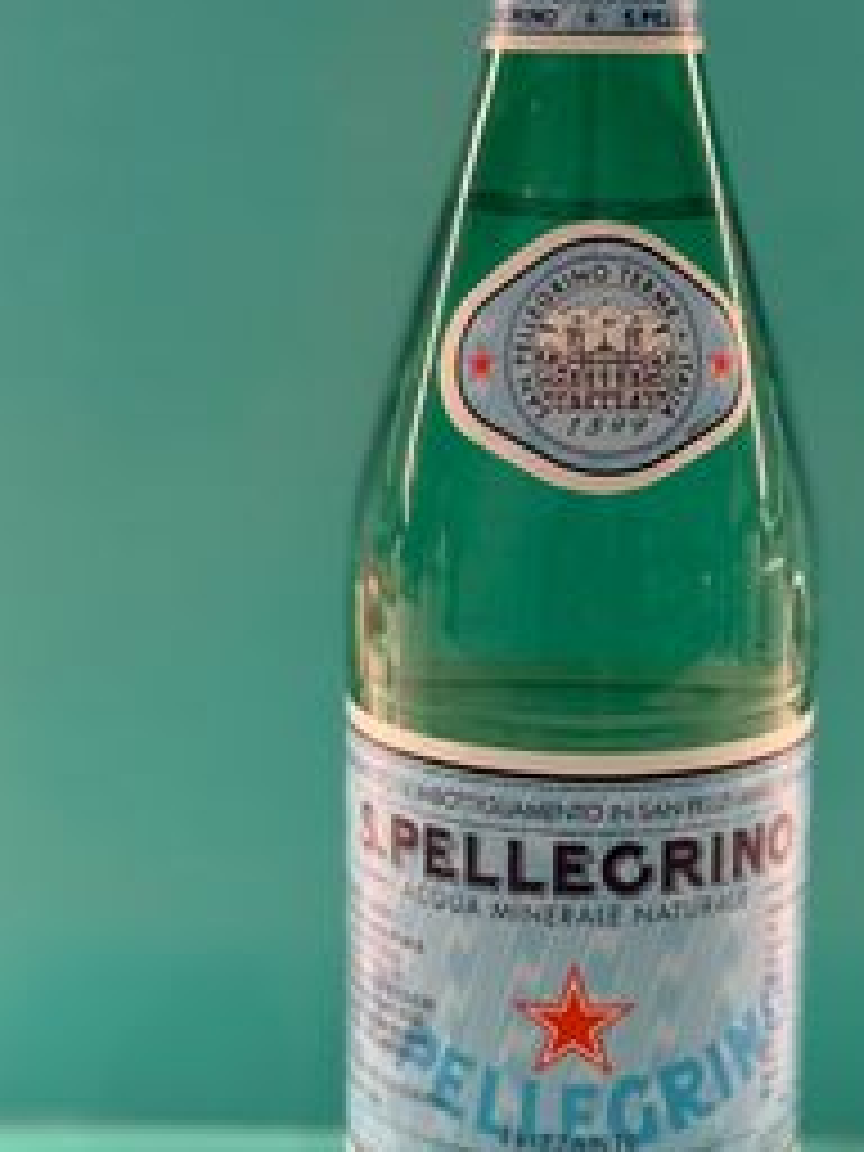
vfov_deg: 24.4
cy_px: 619
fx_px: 2662
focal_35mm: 80
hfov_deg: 18.4
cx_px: 567
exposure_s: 1/100
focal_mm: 6.76
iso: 64
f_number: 1.78
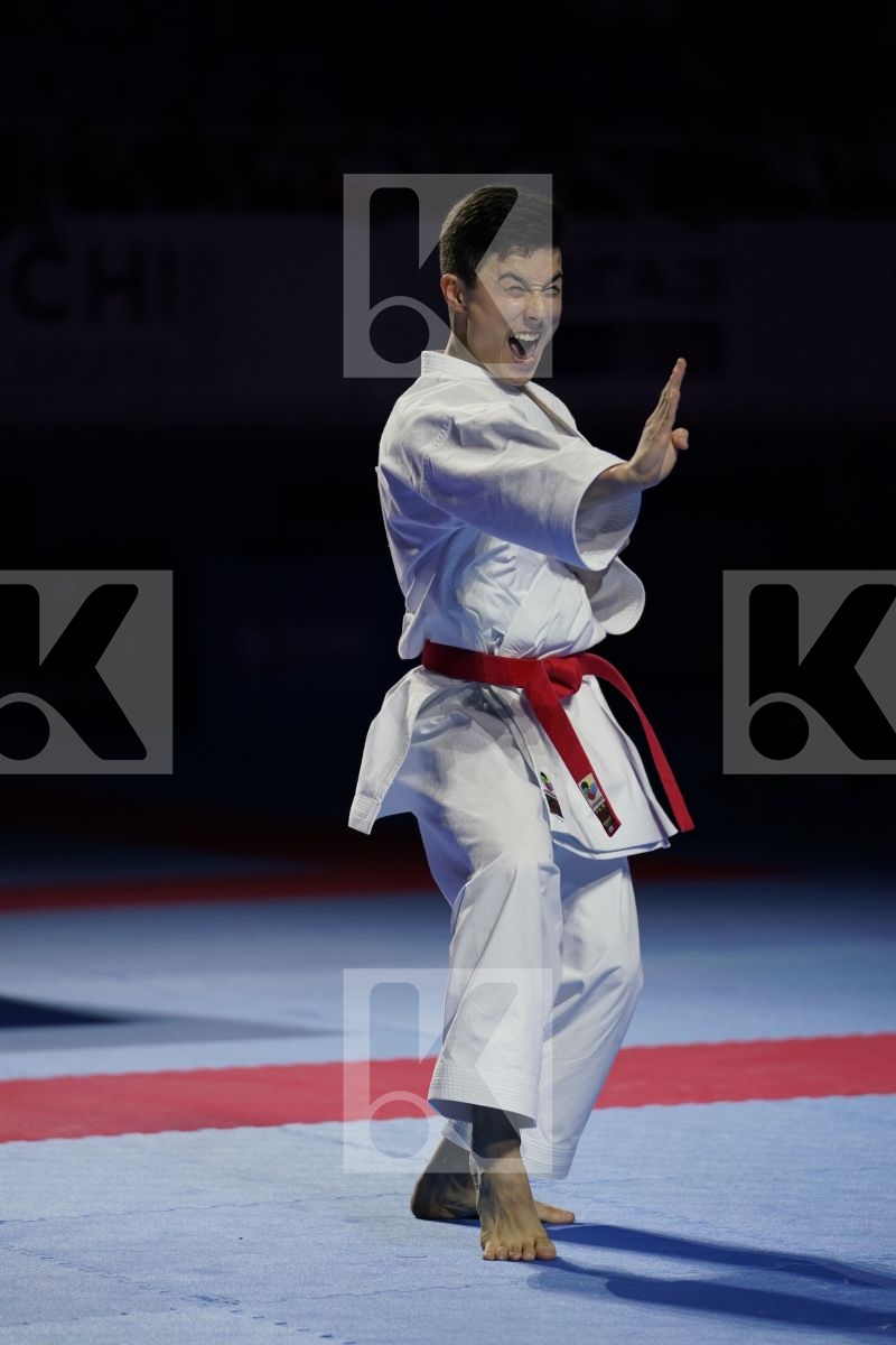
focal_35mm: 161
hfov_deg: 8.5
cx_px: 448
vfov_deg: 12.8
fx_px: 6010
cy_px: 672
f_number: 2.8
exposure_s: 1/500
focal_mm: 161
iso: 400
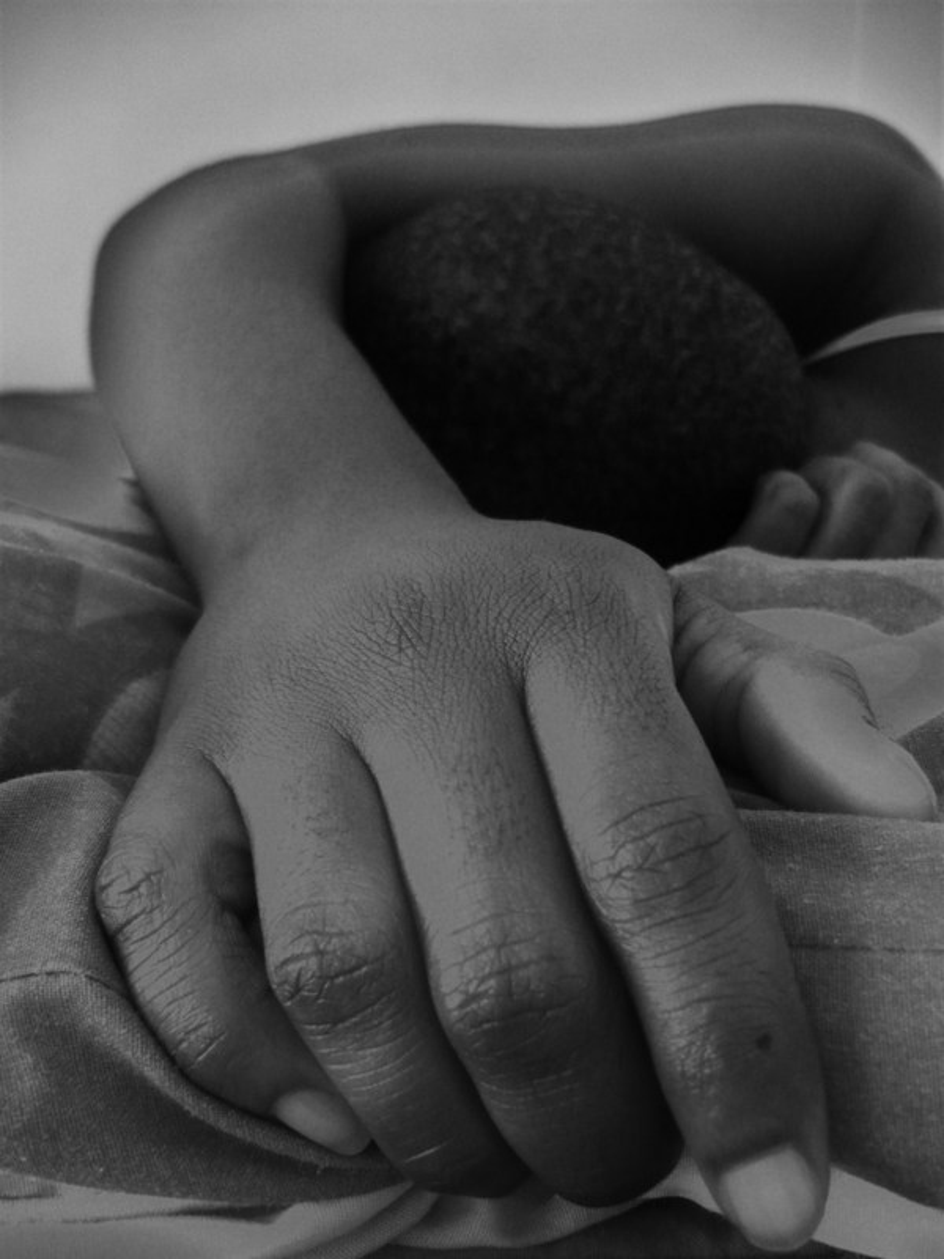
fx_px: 1200
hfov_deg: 42.9
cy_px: 630
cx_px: 472
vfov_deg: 55.4
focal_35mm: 33
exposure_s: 1/40
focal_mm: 5.5
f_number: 2.8
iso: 100
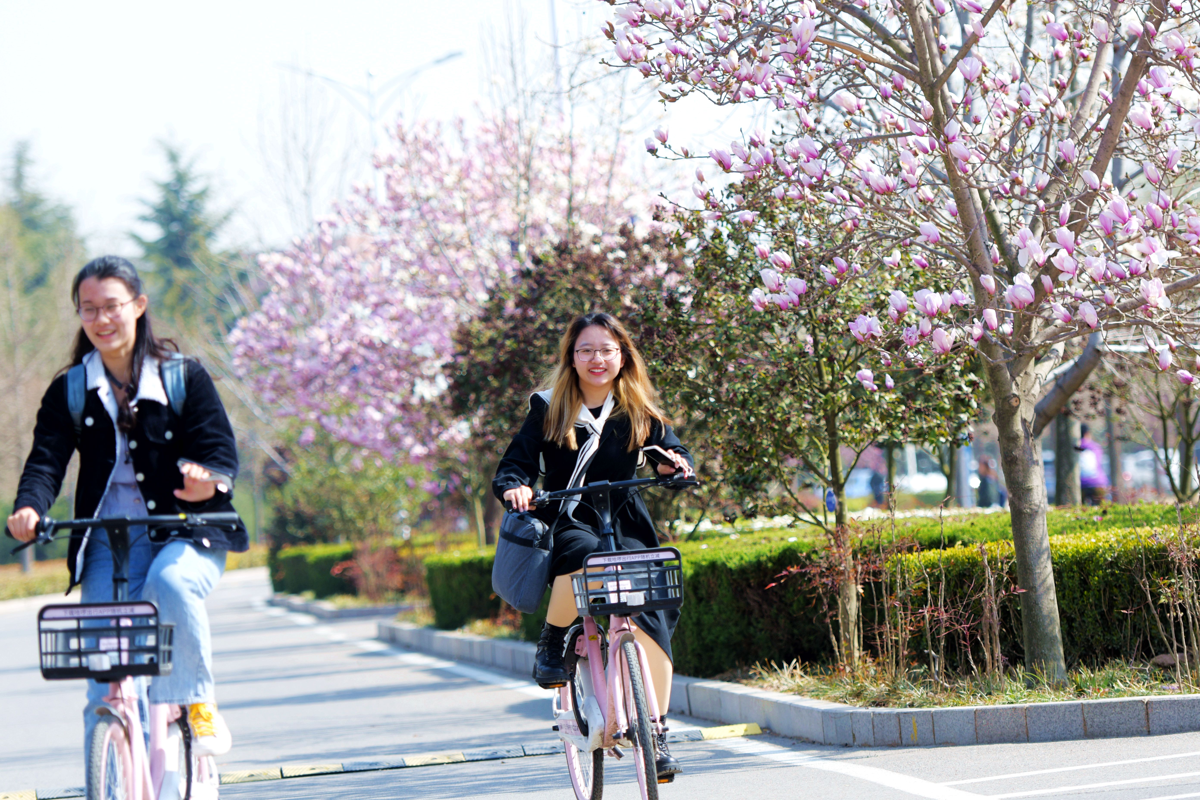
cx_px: 600
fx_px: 6000
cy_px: 400
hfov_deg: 11.4
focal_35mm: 180
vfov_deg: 7.6
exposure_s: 1/800
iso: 100
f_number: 2.8
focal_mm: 120
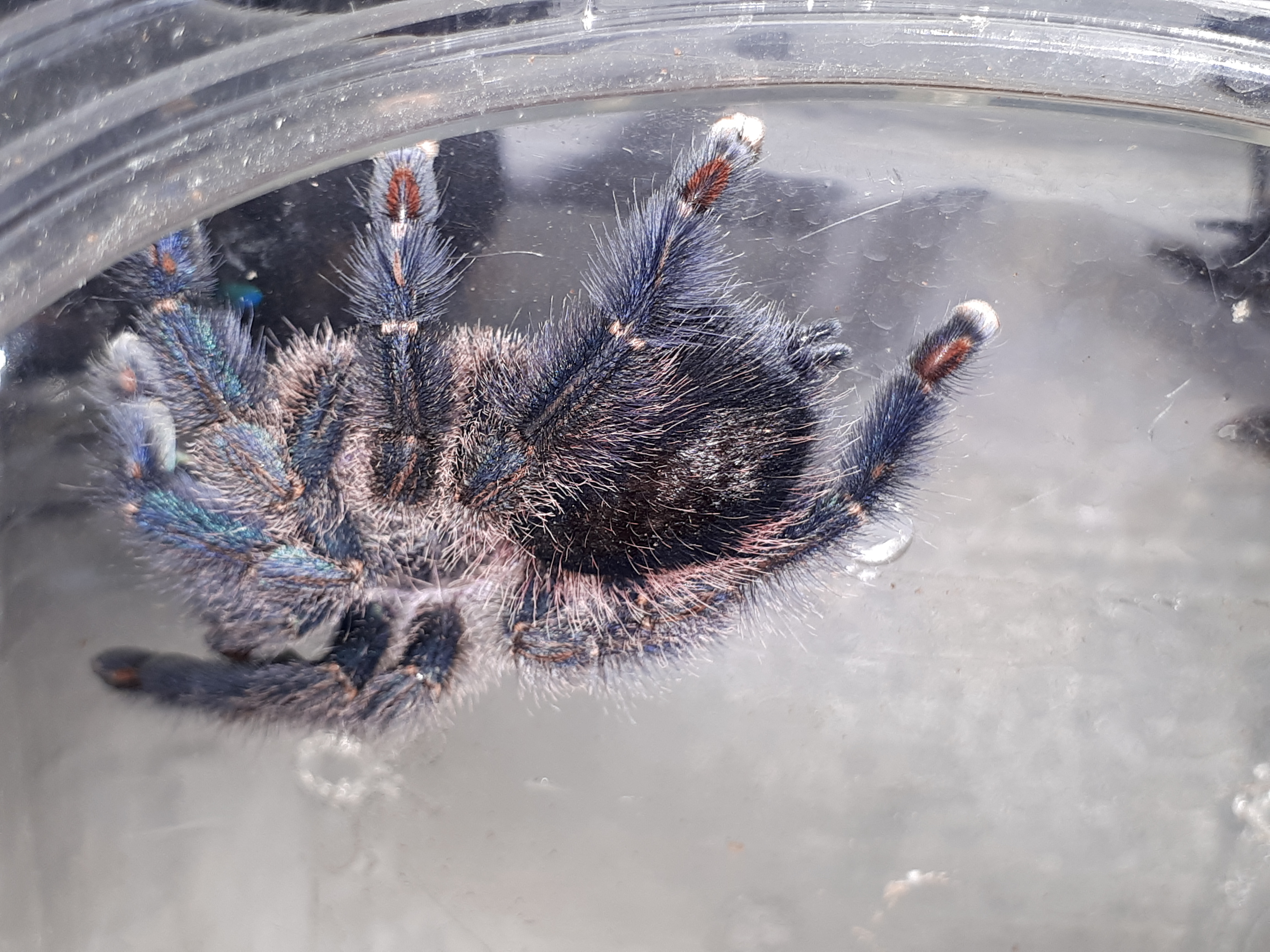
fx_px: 991
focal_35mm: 27
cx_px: 635
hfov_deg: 65.3
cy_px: 476
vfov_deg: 51.4
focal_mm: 3.6
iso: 40
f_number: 1.9
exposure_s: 1/50
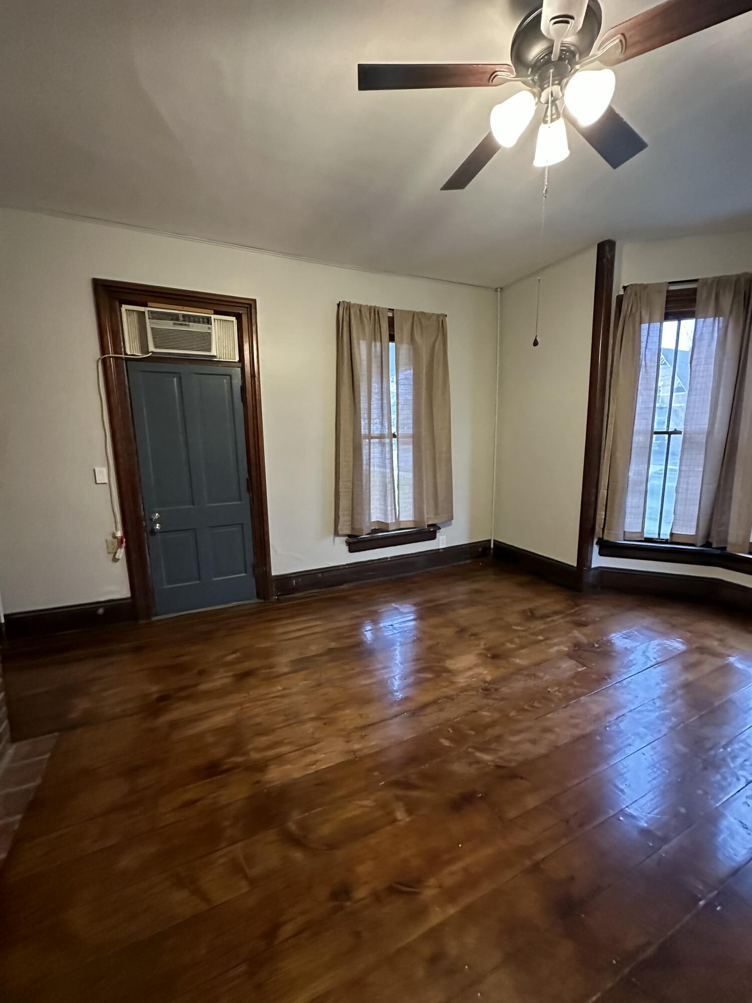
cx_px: 376
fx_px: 406
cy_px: 502
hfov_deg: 85.7
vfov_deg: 102.1
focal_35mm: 14
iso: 1250
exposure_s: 1/60
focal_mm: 2.22
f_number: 2.2
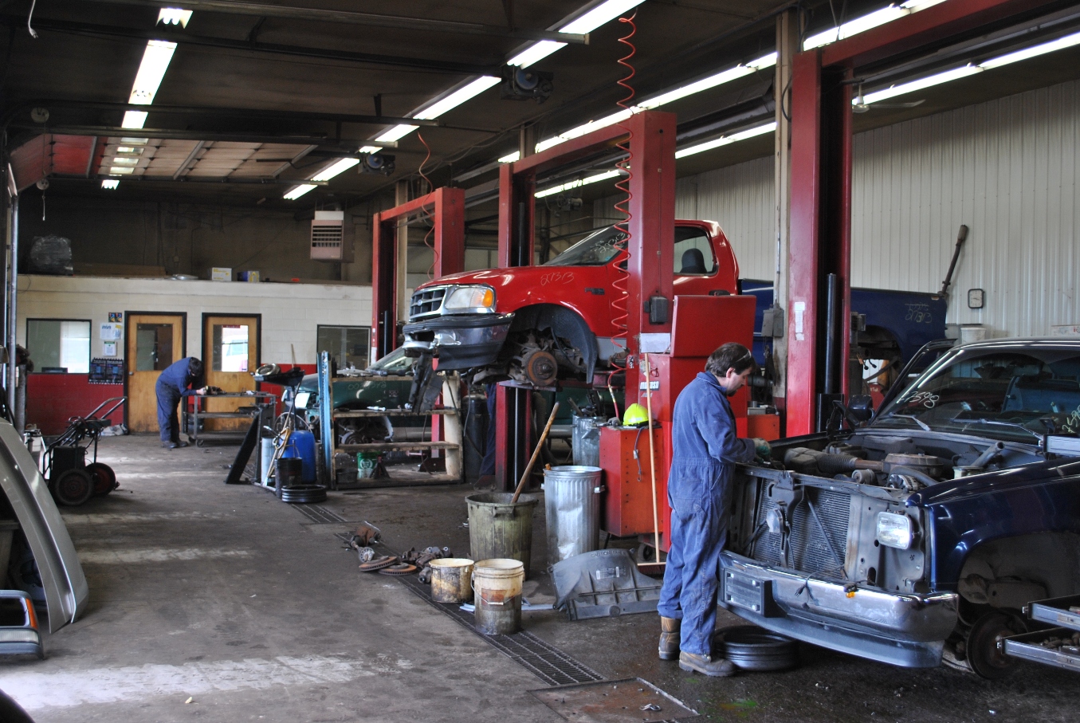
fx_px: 1081
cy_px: 362
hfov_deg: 53.1
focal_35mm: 36
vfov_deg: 37.0
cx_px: 540
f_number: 4
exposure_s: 1/40
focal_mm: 24
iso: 200
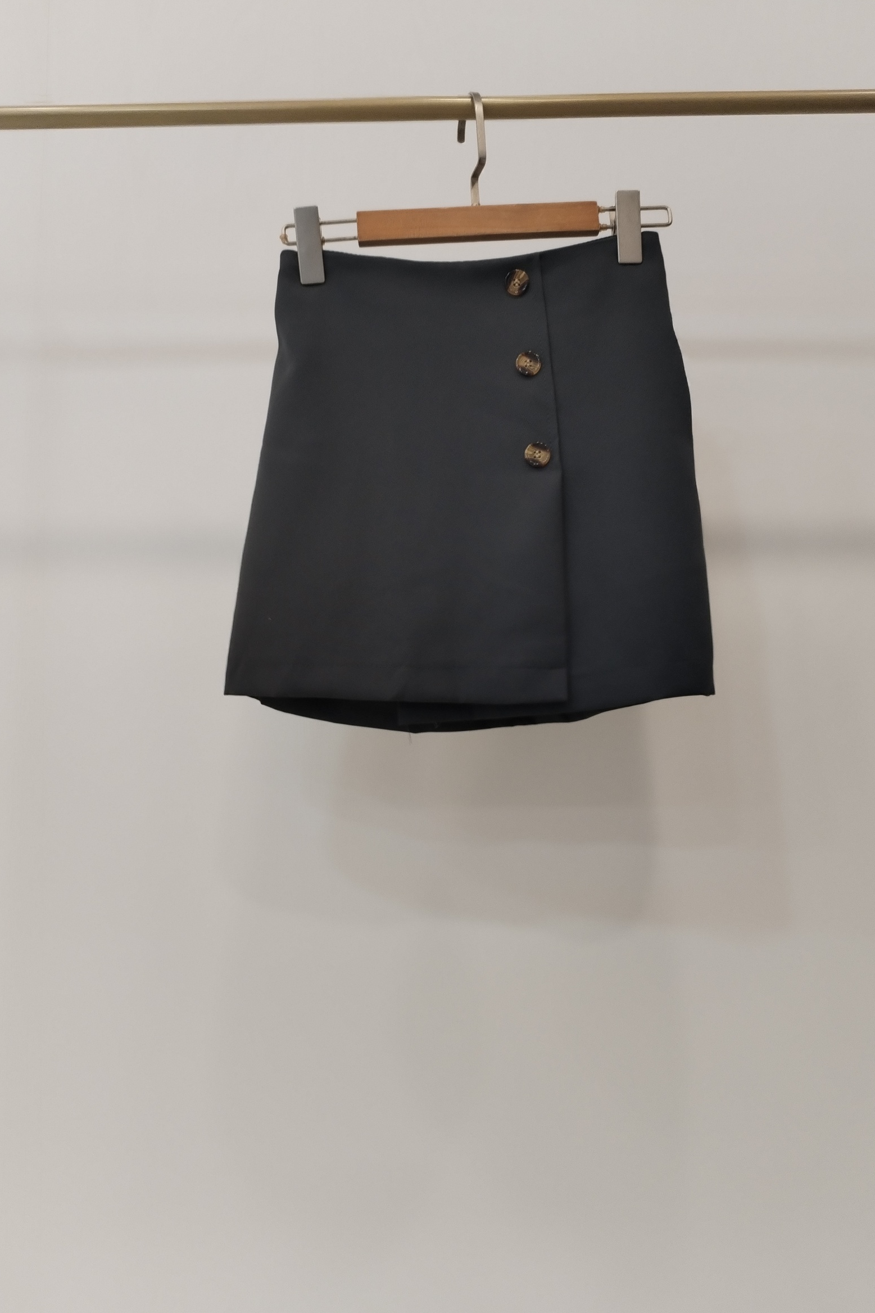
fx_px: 1130
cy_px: 658
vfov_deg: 60.3
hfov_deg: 42.3
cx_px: 462
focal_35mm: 31
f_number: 1.8
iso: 261
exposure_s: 1/60
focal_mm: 4.75
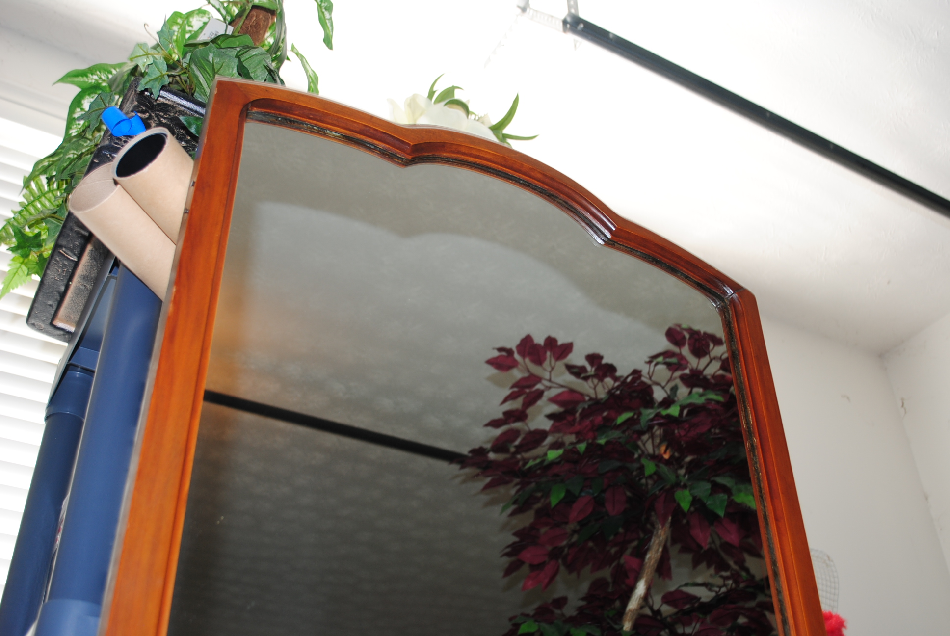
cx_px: 475
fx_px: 1030
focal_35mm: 39
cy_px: 318
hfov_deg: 49.5
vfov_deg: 34.3
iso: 100
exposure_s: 1/8
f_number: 4.2
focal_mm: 26
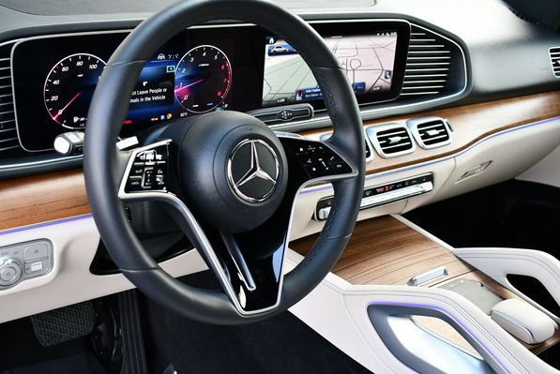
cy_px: 180
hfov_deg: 43.6
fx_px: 700
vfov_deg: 29.9
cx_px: 263
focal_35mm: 45
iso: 720
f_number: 3.8
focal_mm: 21
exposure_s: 1/250
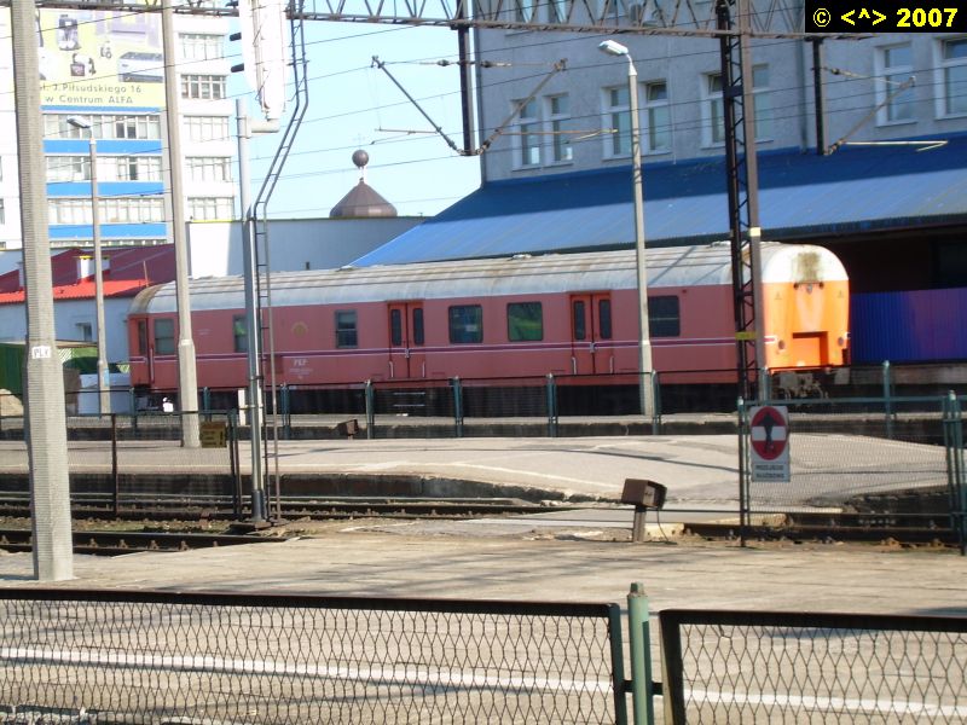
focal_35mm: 110
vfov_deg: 13.5
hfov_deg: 17.9
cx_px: 484
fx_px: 3073
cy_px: 362
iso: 50
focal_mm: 18.9
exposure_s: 1/193
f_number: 4.9
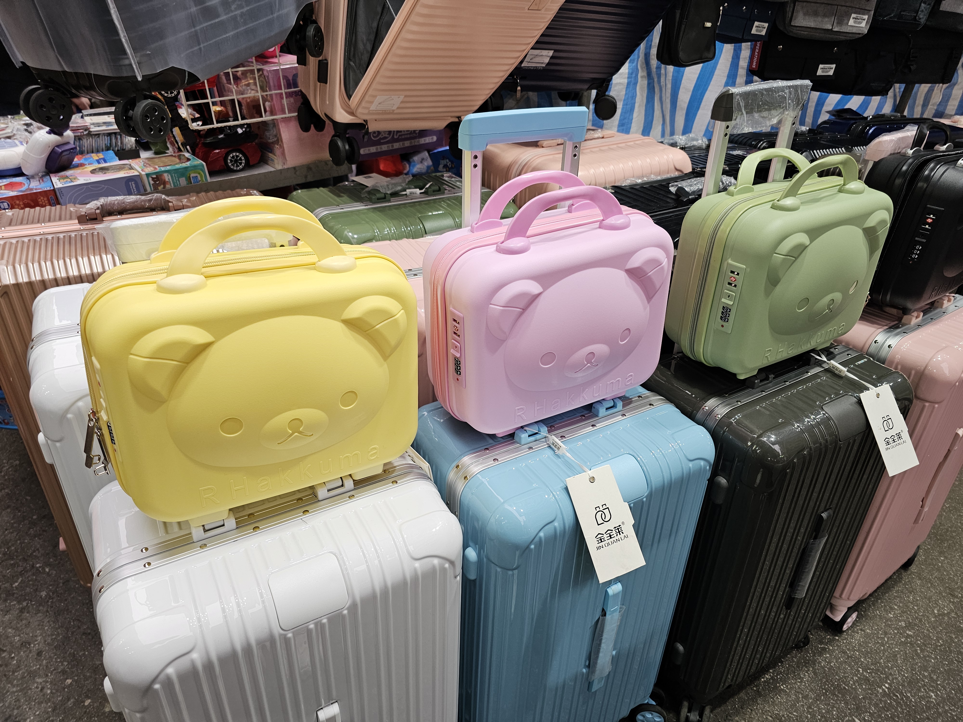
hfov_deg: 73.9
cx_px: 482
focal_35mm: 23
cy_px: 361
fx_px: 640
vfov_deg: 58.9
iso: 100
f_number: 1.7
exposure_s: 1/100
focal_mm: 6.3
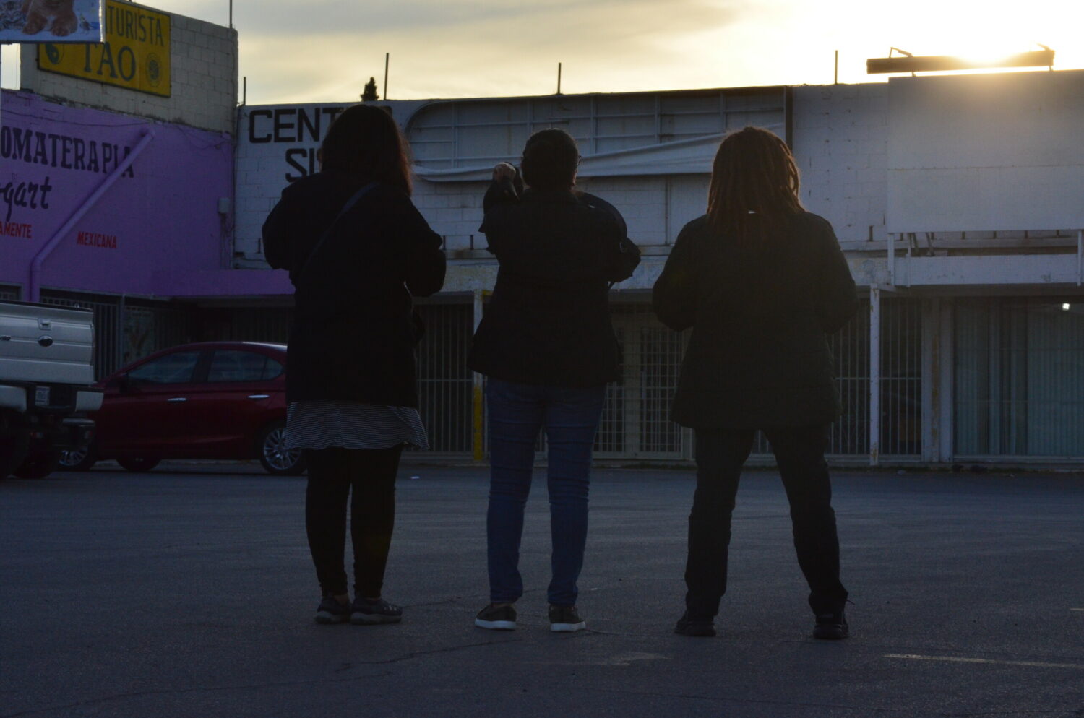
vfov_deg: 14.0
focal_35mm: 98
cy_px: 359
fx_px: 2930
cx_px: 542
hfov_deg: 21.0
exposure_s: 1/640
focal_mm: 65
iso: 800
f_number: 16
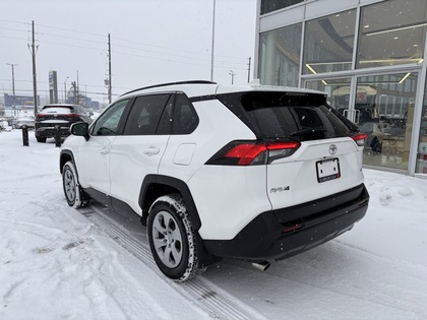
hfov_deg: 67.3
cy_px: 160
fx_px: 321
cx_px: 214
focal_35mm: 26
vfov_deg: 53.1
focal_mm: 5.96
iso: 50
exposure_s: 1/423
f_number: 1.6
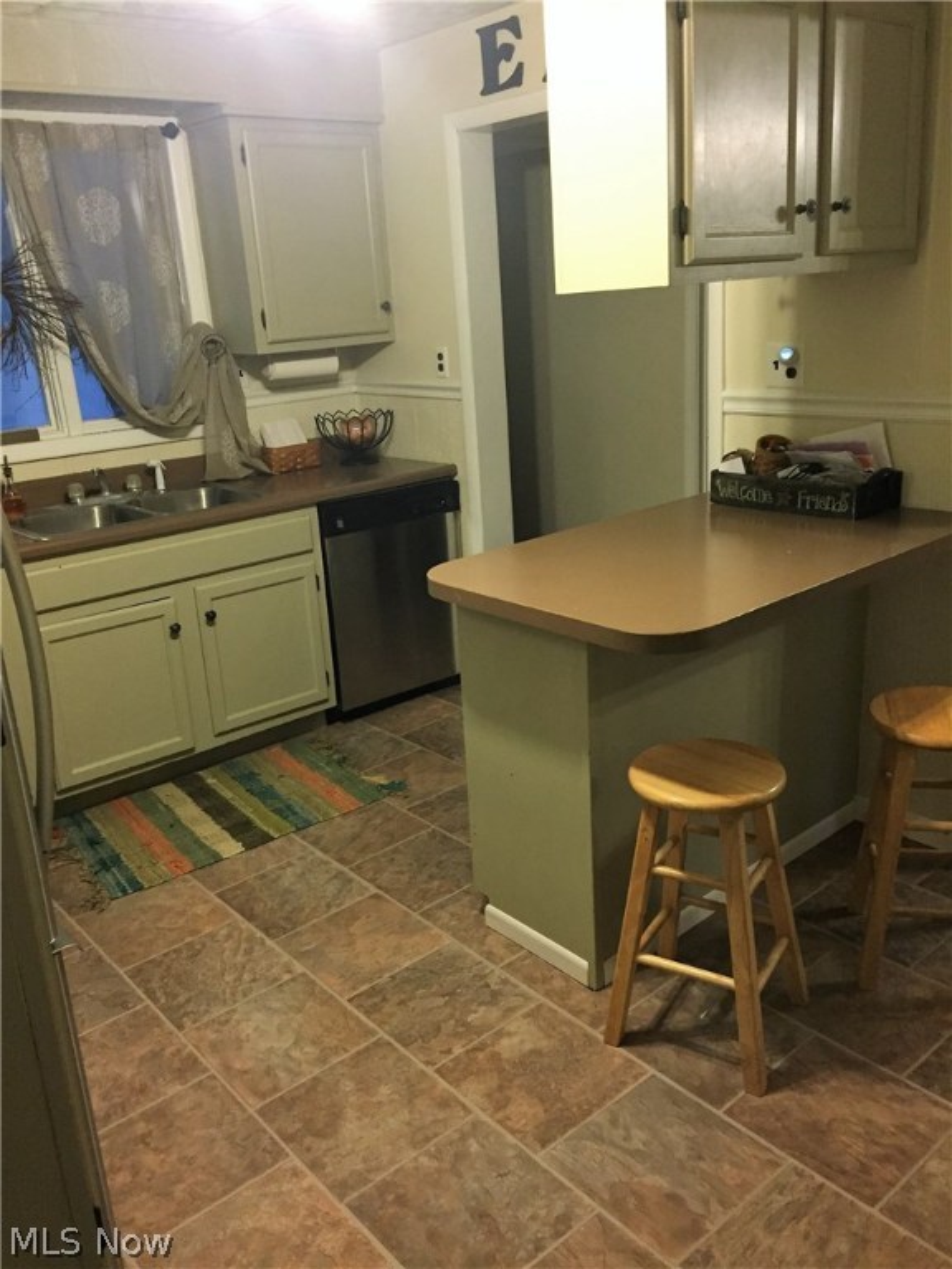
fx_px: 1063
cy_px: 634
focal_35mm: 29
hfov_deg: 48.2
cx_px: 476
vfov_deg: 61.7
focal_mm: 4.15
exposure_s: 1/24
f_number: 2.2
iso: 250
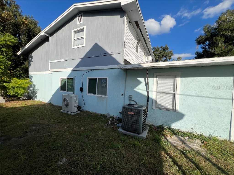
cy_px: 88
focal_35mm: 13
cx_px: 117
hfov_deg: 106.2
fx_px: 88
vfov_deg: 89.9
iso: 32
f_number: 1.8
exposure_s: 1/1263
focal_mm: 1.57
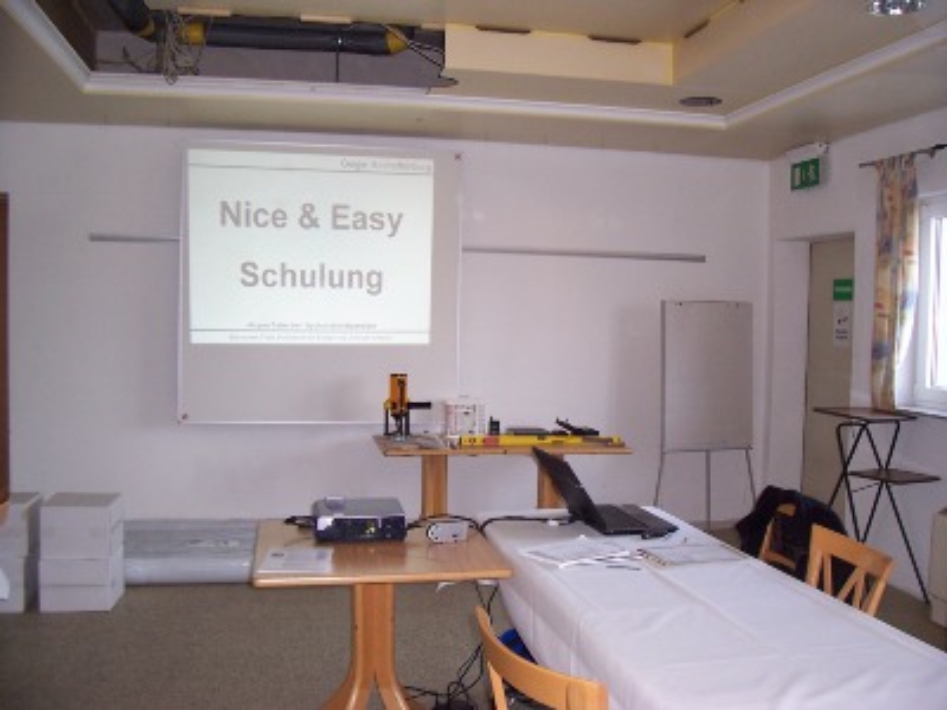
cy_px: 355
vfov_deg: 41.8
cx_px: 474
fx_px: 930
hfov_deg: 54.0
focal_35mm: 34
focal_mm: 5.6
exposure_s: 1/60
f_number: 2.7
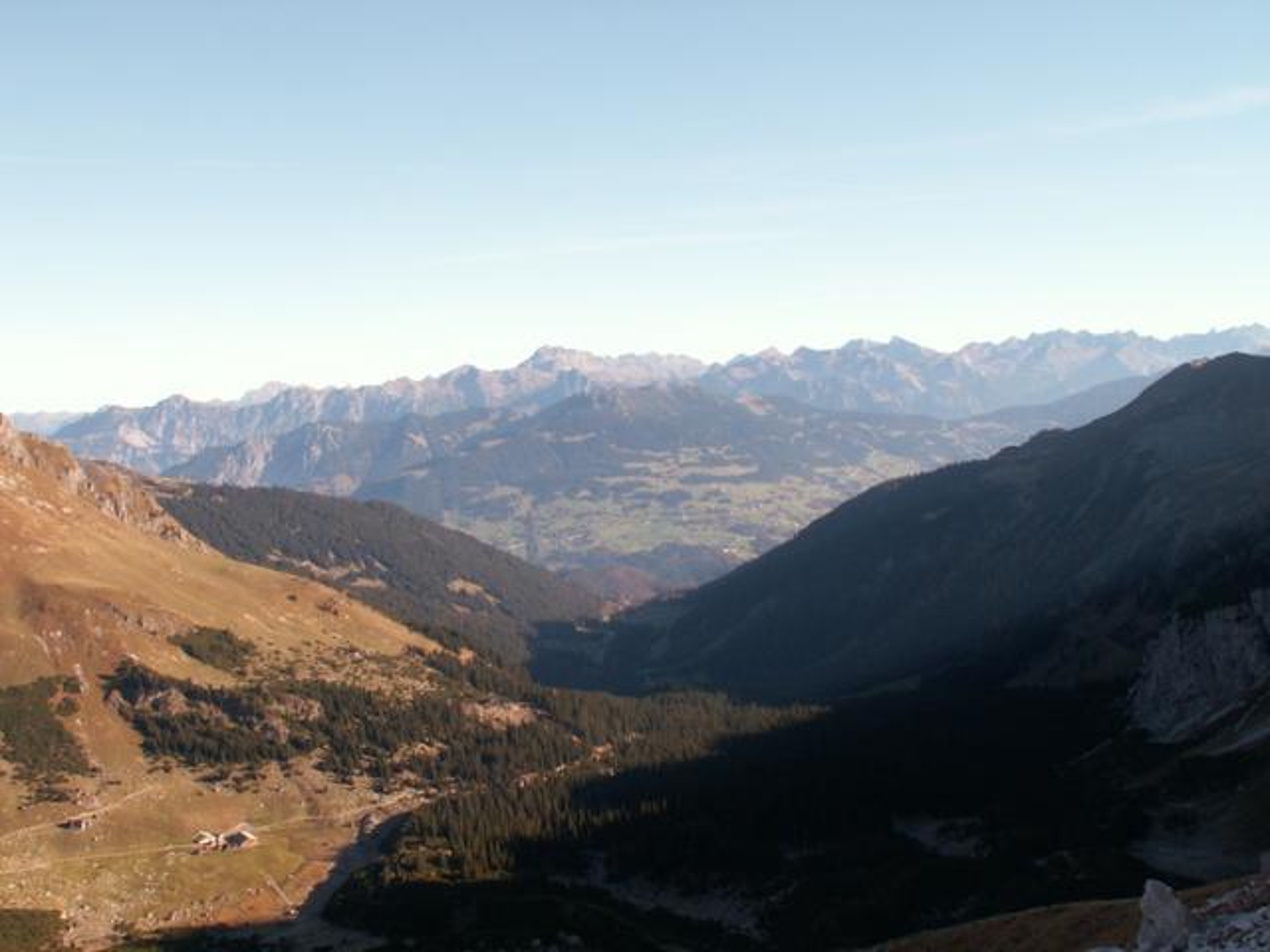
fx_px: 1284
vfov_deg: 40.7
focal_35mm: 35
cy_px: 476
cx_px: 635
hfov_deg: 52.6
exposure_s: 1/60
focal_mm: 5.86
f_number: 8
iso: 50
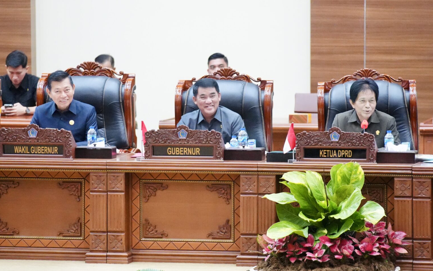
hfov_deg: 8.3
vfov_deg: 5.2
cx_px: 216
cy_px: 131
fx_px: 2986
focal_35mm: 253
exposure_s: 1/125
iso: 10000
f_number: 2.8
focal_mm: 165
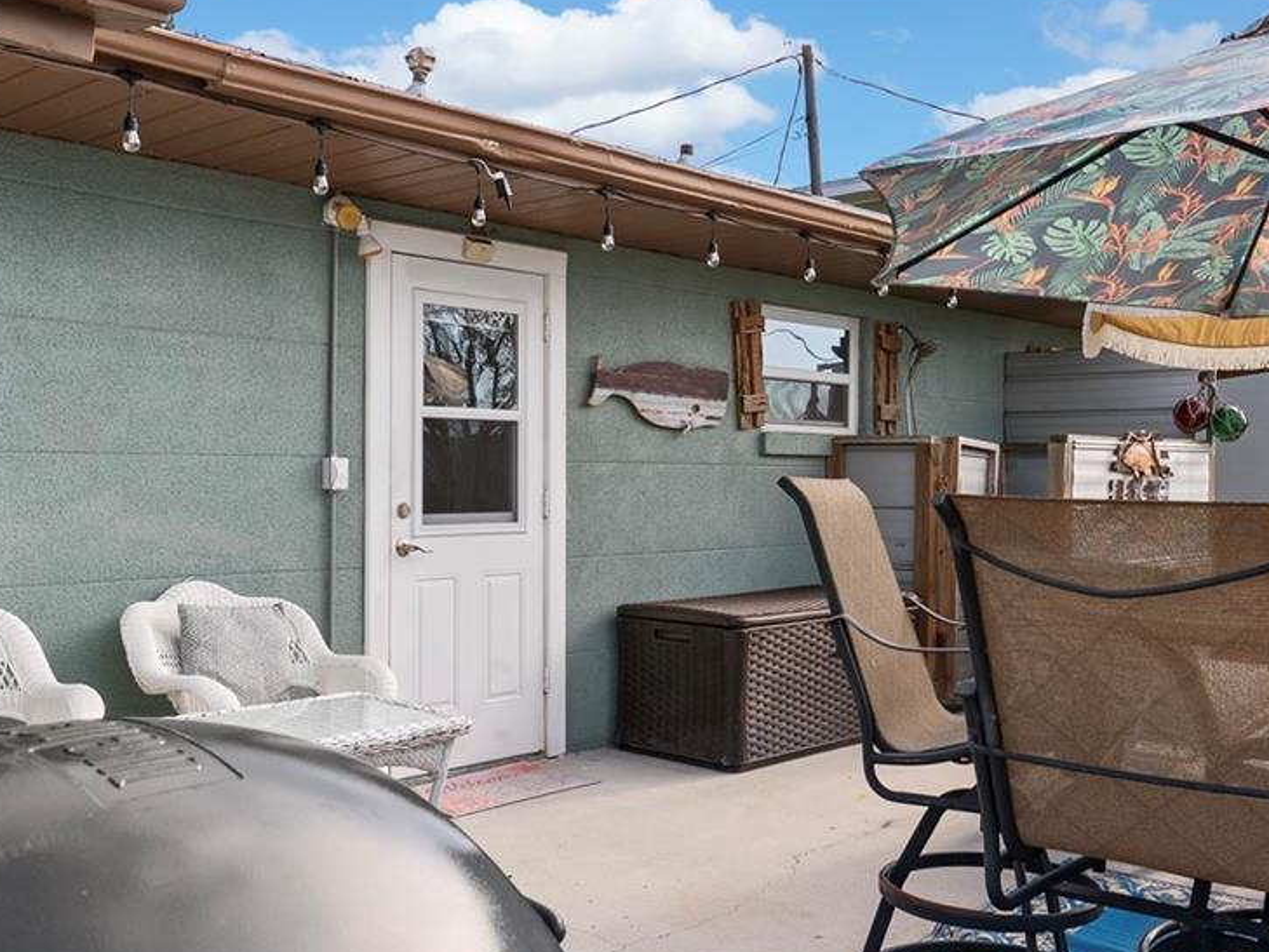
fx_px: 1393
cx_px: 642
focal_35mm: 38
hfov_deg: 49.0
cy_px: 486
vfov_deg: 37.7
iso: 100
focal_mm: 18
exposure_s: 1/30
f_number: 8
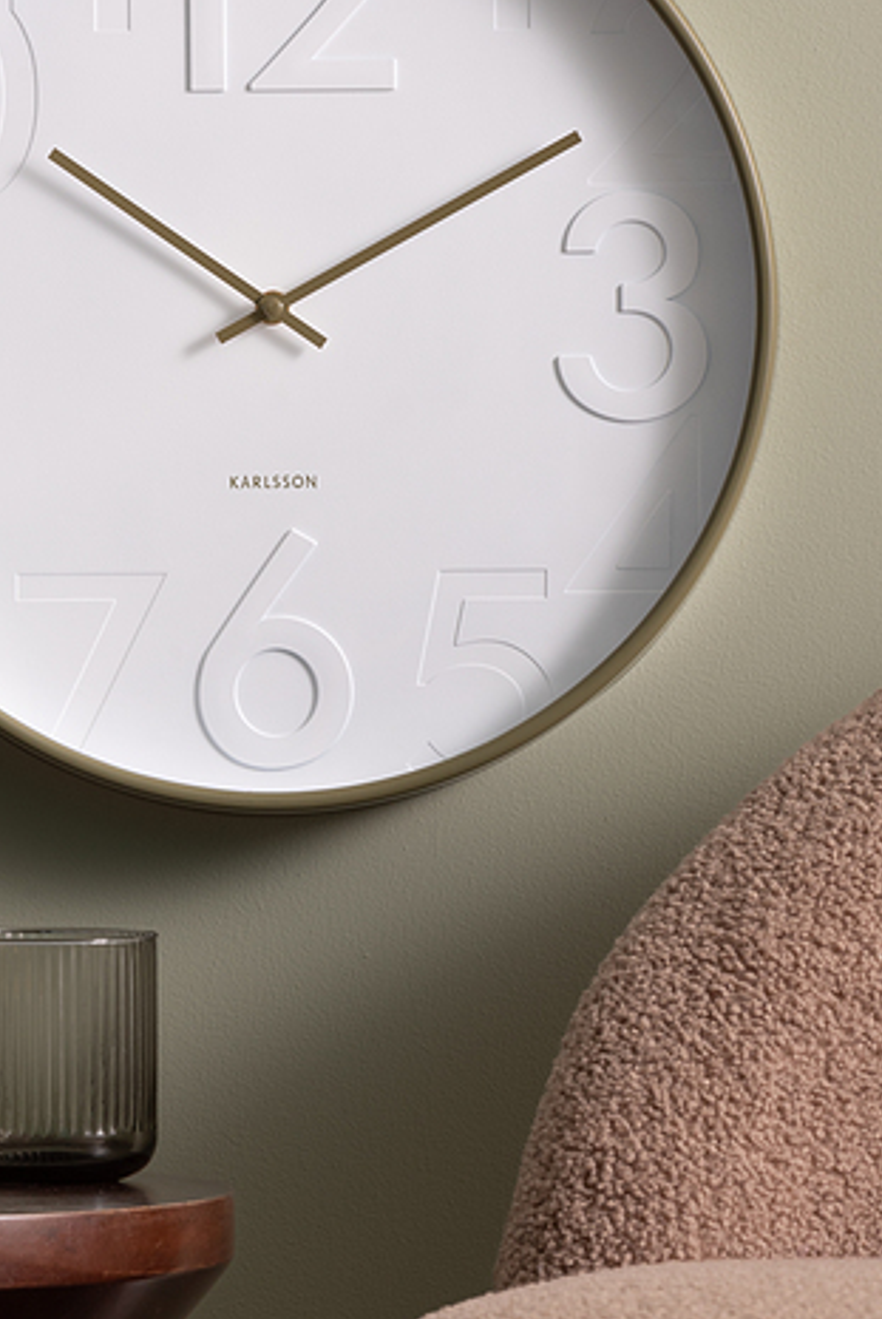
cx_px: 282
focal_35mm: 261
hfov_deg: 5.3
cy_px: 708
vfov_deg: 7.9
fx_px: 9570
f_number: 13
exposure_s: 1/125
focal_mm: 140
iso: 125
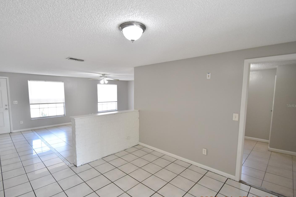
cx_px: 138
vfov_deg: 70.3
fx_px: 140
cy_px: 106
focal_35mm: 17
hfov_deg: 93.1
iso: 800
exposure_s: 1/125
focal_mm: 10
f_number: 3.5
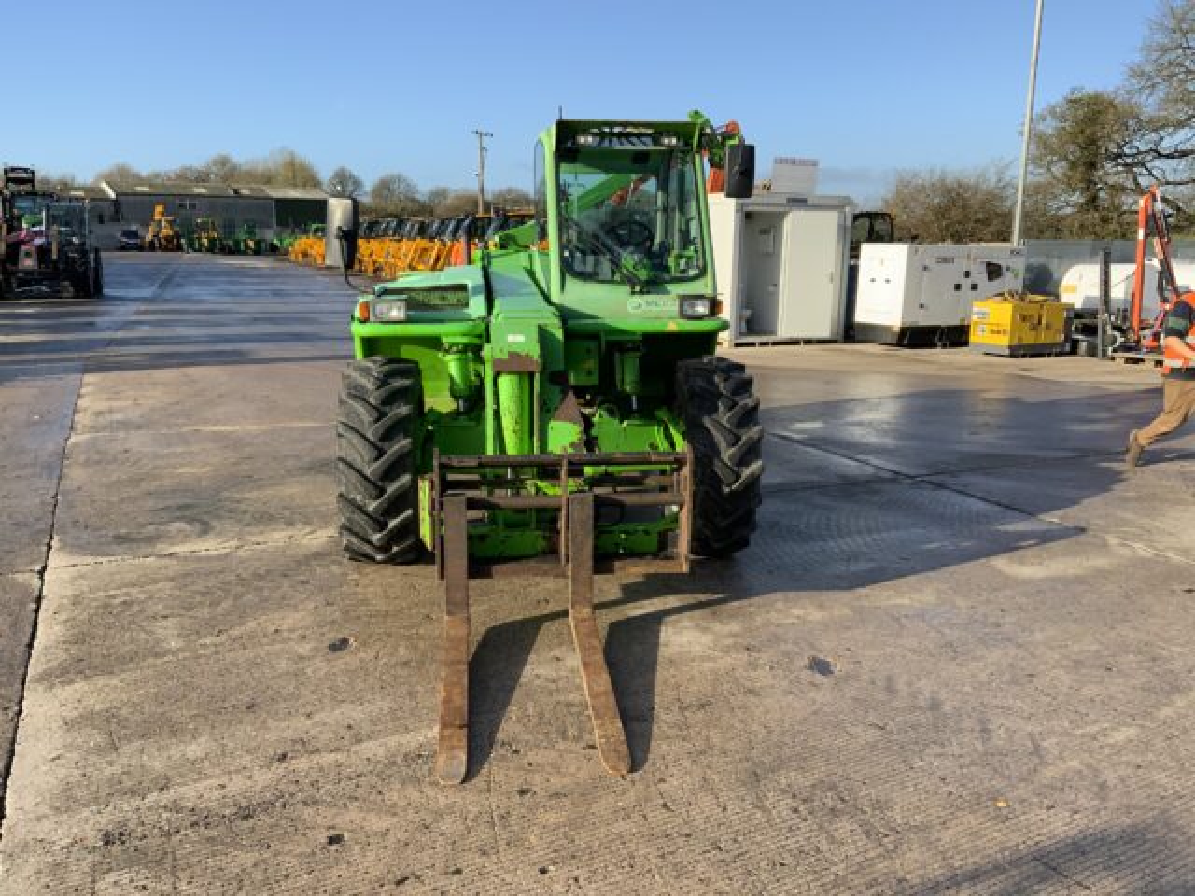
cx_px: 598
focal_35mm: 29
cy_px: 448
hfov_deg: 61.7
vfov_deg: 48.2
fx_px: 1001
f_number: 1.8
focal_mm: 3
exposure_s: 1/1121
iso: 16
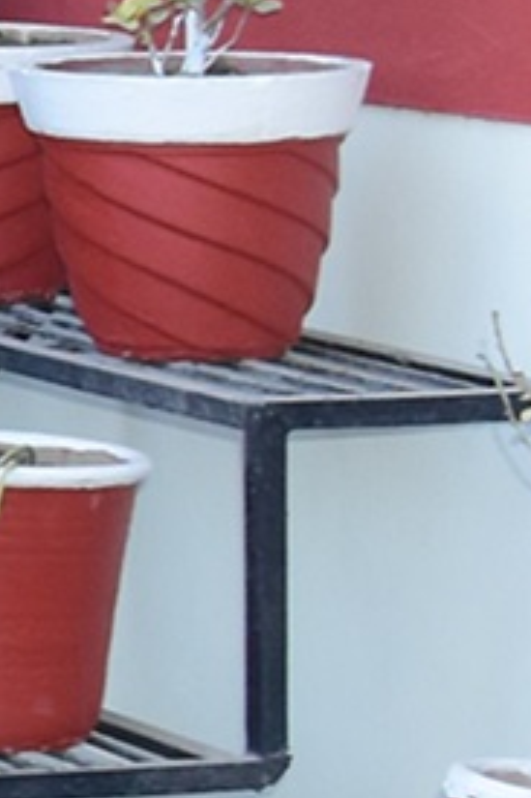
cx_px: -2272
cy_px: -119
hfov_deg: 4.8
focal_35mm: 229
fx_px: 5073
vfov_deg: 8.9
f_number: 9
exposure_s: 1/125
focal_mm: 20
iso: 500
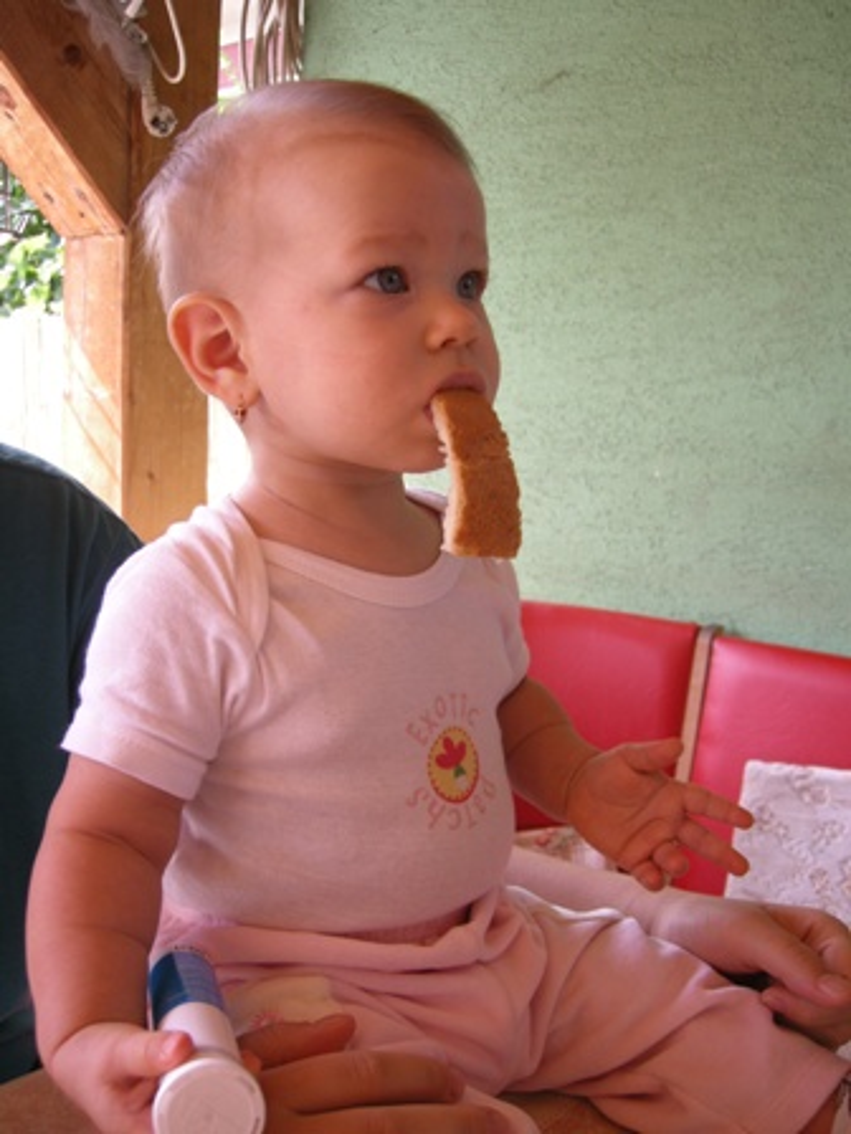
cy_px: 567
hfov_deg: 39.7
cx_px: 426
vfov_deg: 51.4
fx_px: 1180
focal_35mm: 36
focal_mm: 7.5
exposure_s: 1/67
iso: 64
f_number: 3
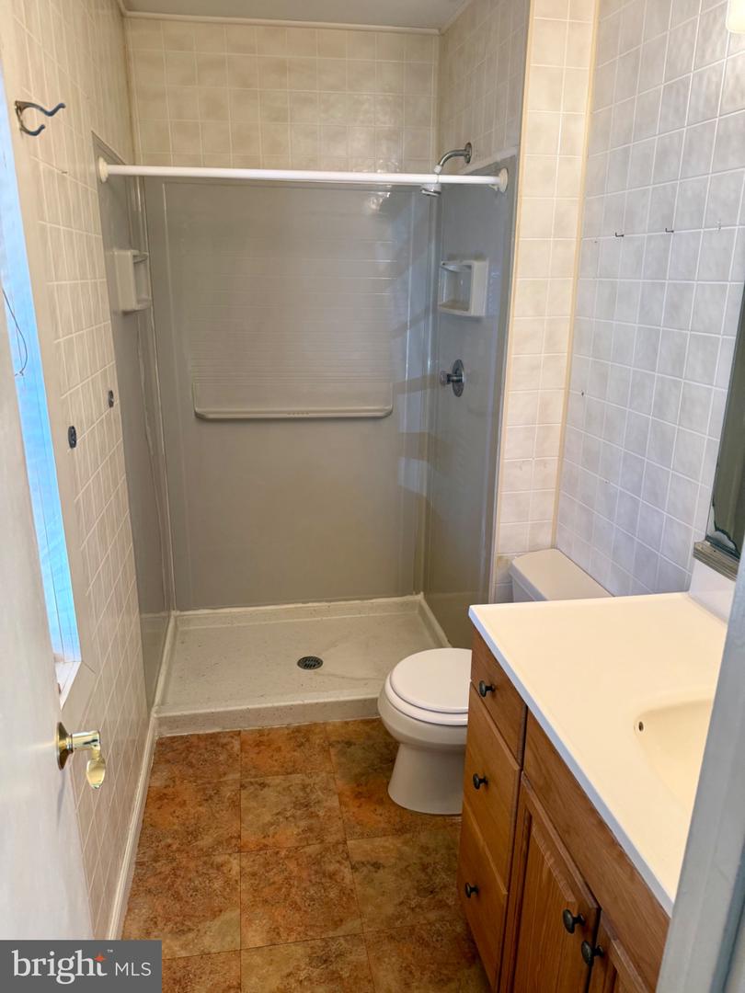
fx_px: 689
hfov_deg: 56.8
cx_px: 372
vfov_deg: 71.6
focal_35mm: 24
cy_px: 496
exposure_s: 1/120
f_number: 1.78
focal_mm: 6.76
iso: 200
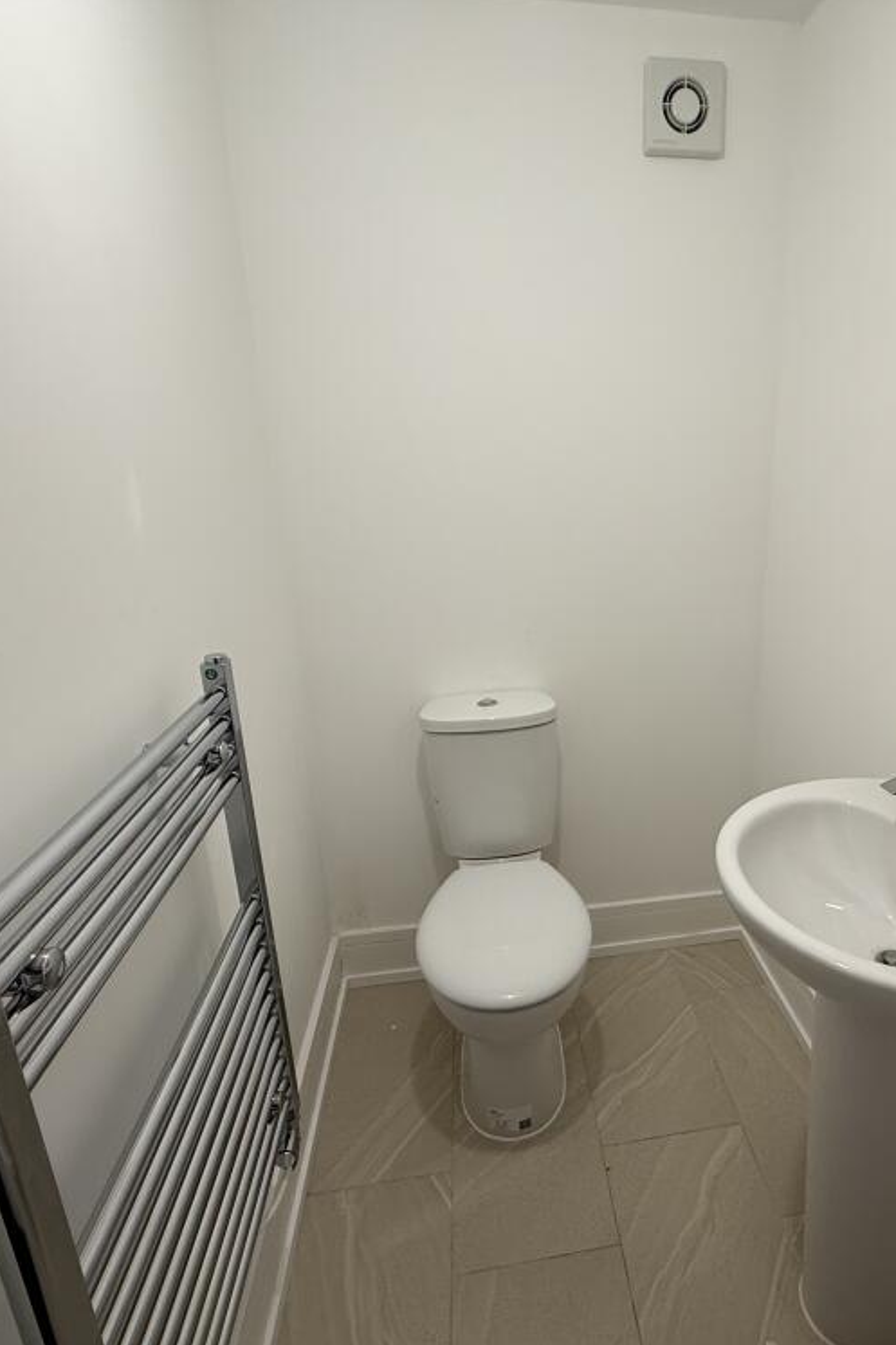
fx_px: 747
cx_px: 595
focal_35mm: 20
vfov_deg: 84.0
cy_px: 685
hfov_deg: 60.5
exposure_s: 1/100
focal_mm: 2.22
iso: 125
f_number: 2.2
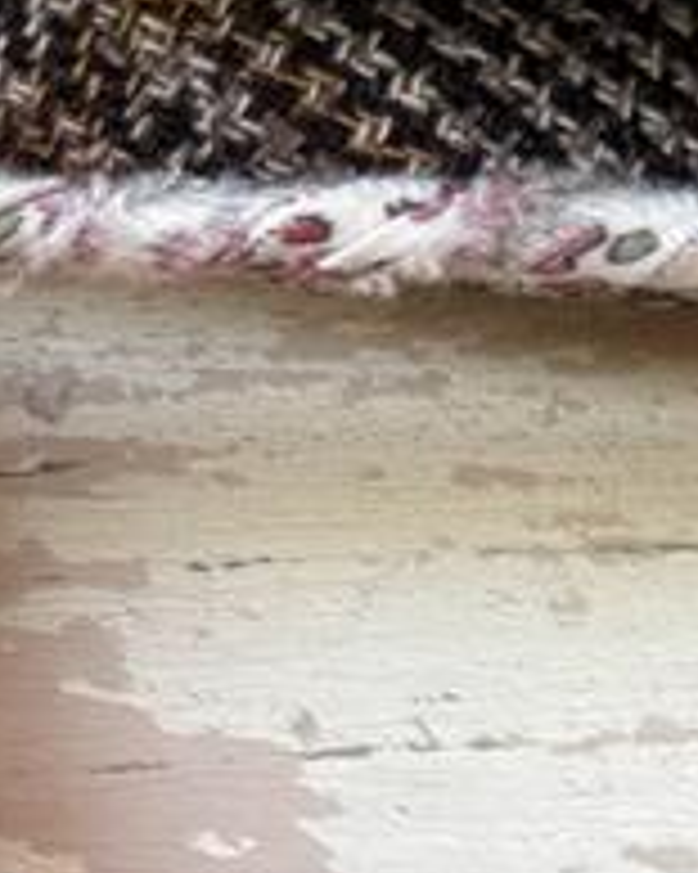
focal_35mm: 145
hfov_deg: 9.2
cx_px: 1864
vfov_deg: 11.7
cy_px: 1845
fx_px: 3747
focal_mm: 6.76
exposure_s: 1/257
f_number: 1.78
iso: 64
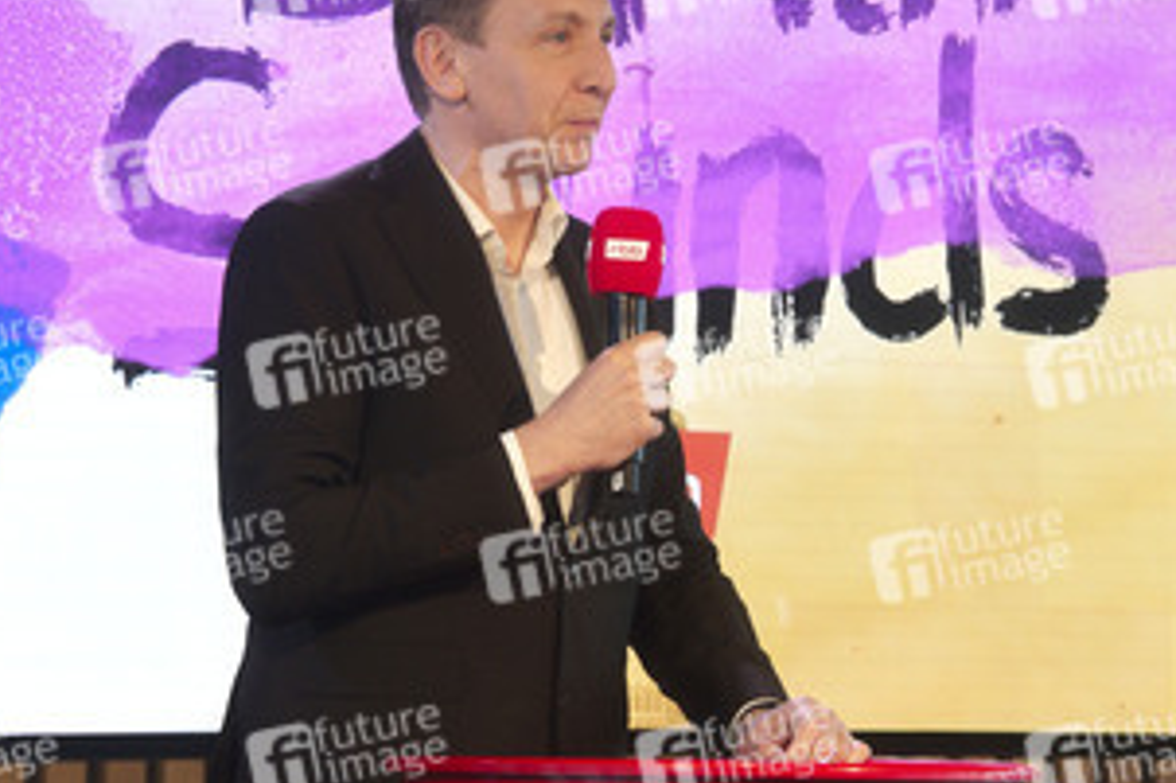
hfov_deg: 13.1
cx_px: 633
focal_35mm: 157
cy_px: 265
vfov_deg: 8.7
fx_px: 5126
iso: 1600
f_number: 6.3
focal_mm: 105
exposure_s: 1/400
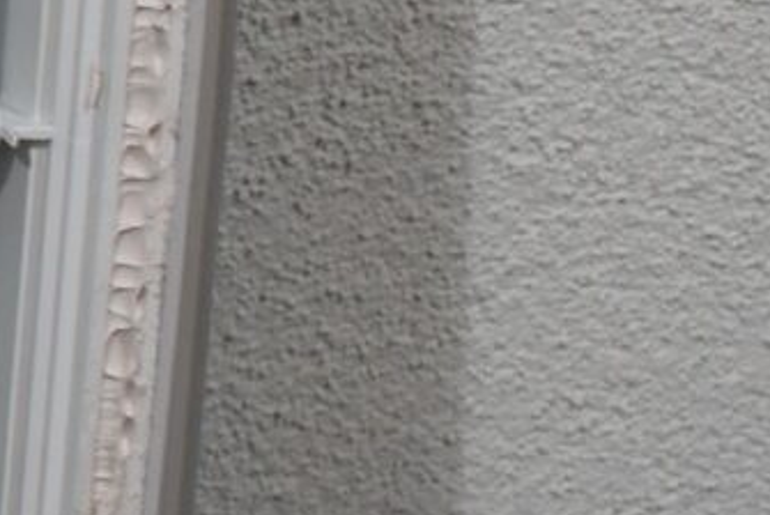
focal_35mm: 252
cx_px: -1584
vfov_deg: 5.5
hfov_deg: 7.2
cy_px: -10
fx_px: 5395
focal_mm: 22
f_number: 5.6
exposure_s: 1/125
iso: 360
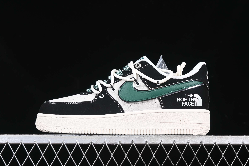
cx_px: 124
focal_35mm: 75
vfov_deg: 18.2
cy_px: 83
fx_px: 519
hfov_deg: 27.0
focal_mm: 50
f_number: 6.3
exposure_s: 1/60
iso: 160
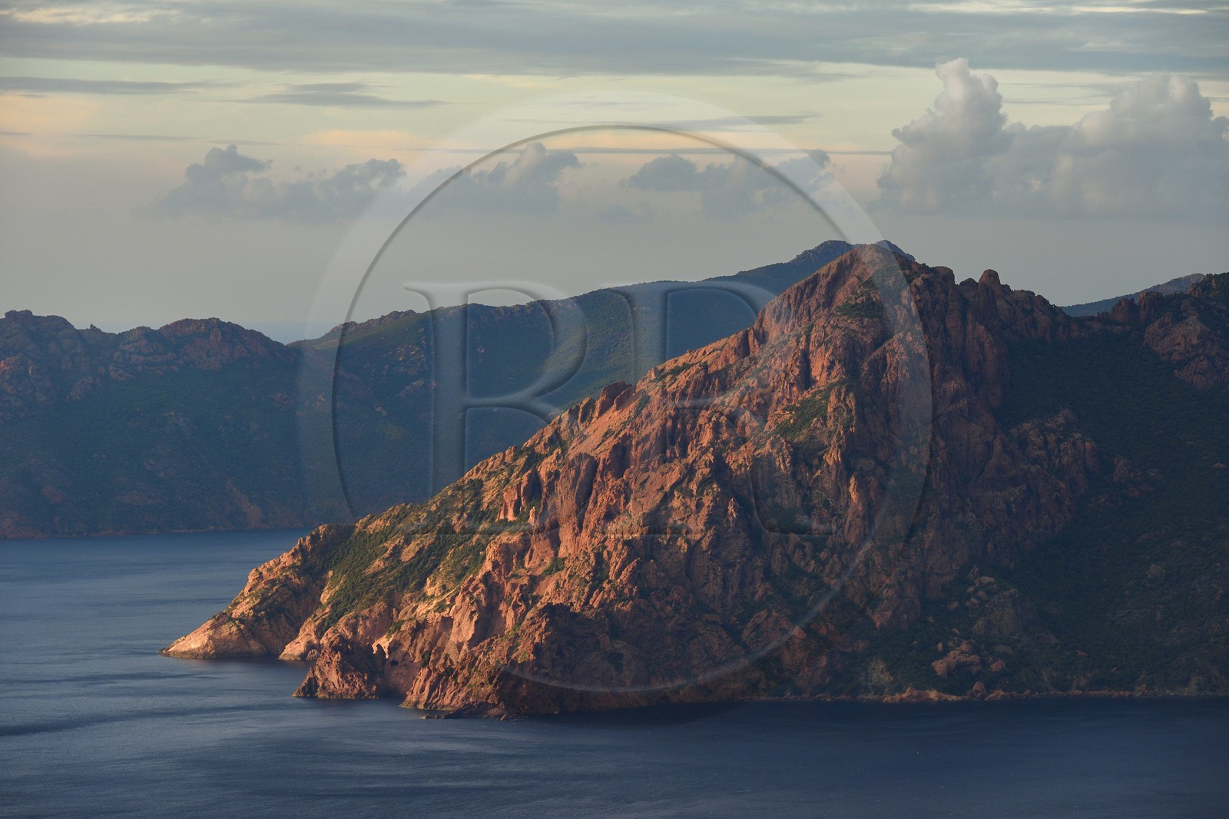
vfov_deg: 8.3
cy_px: 410
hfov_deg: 12.5
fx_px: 5631
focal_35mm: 165
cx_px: 614
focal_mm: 165
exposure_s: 1/320
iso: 400
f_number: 9
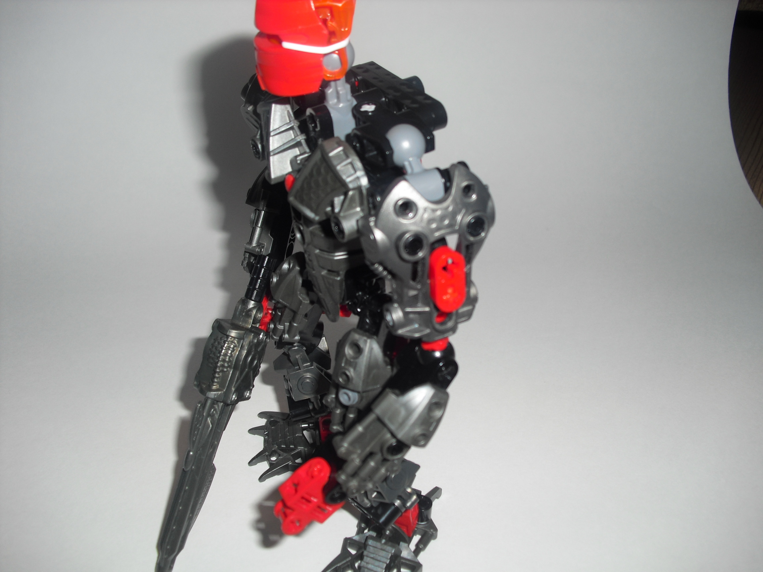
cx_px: 382
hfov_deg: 51.4
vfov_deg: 39.7
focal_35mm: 36
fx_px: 794
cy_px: 286
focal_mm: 6.3
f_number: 3.1
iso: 64
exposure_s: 1/60
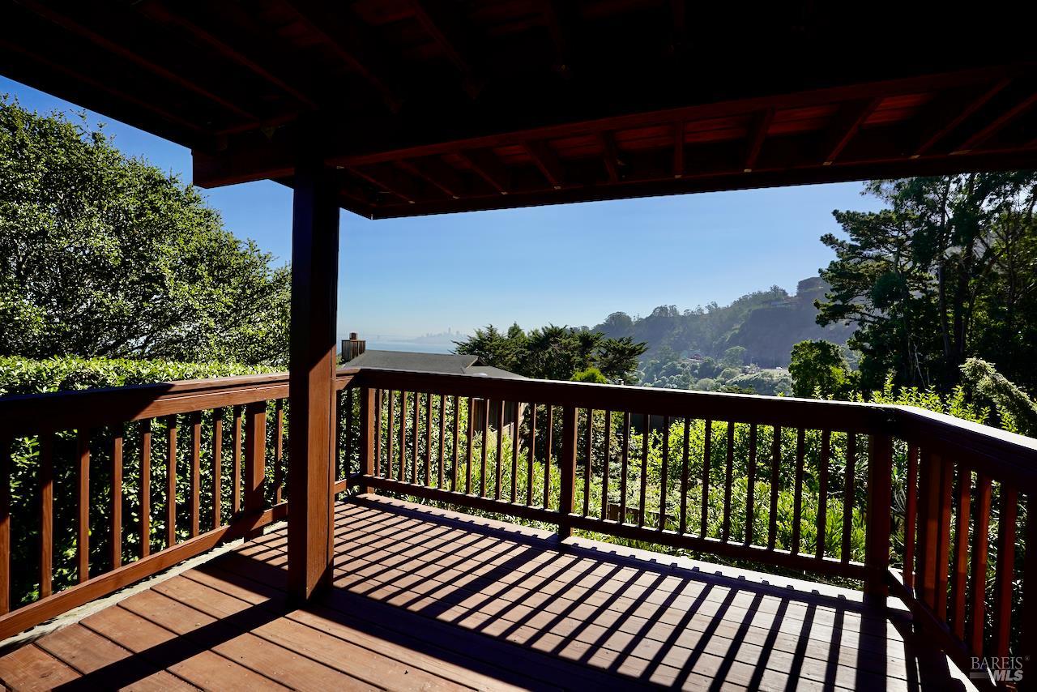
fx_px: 421
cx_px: 518
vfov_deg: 78.9
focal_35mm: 15
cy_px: 346
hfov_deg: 101.9
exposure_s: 1/1000
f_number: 9
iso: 640
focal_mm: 14.6
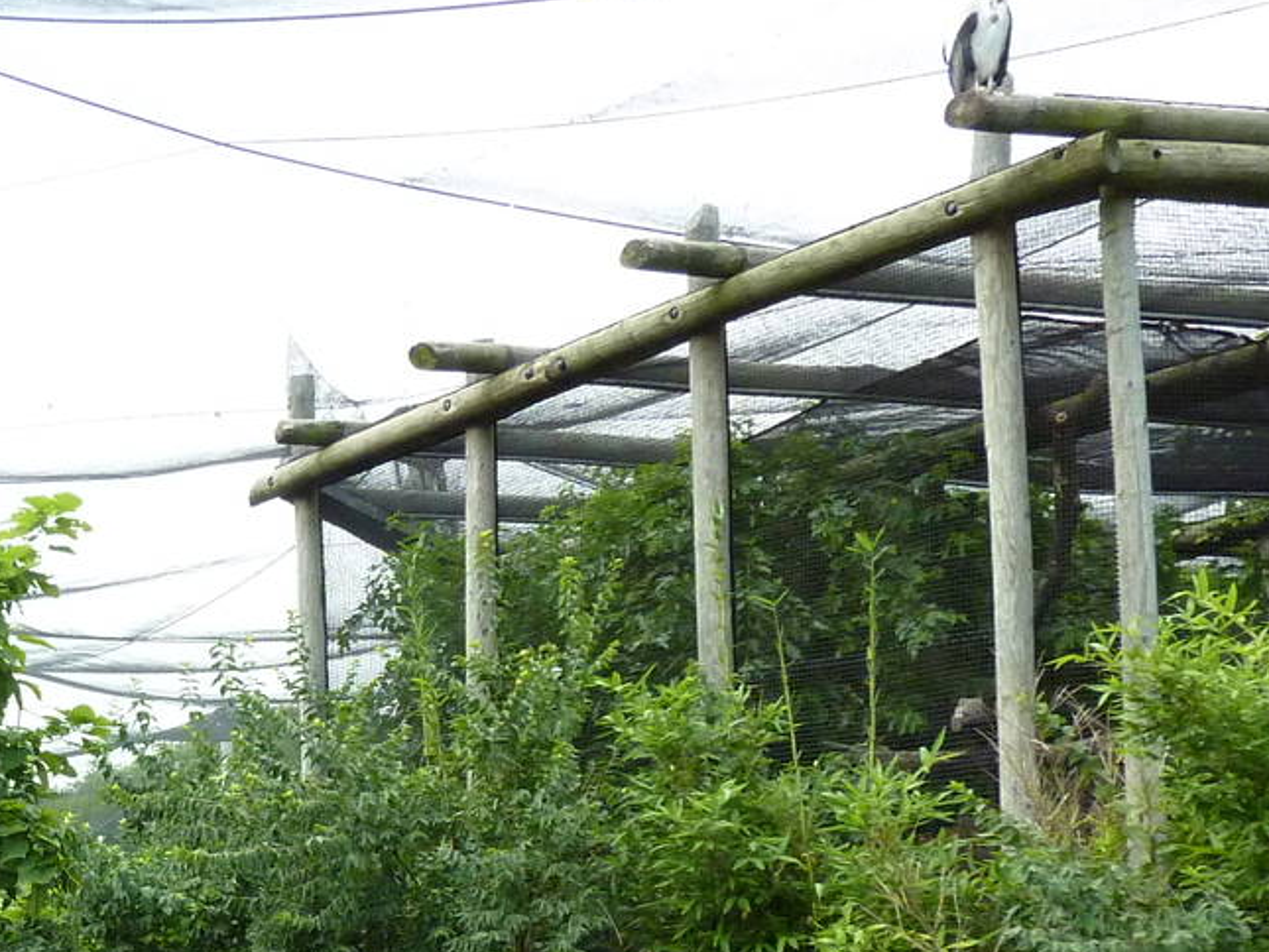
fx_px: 2273
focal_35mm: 62
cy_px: 836
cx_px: 89
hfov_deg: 29.7
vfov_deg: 23.1
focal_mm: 4.1
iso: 250
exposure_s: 1/500
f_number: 3.3
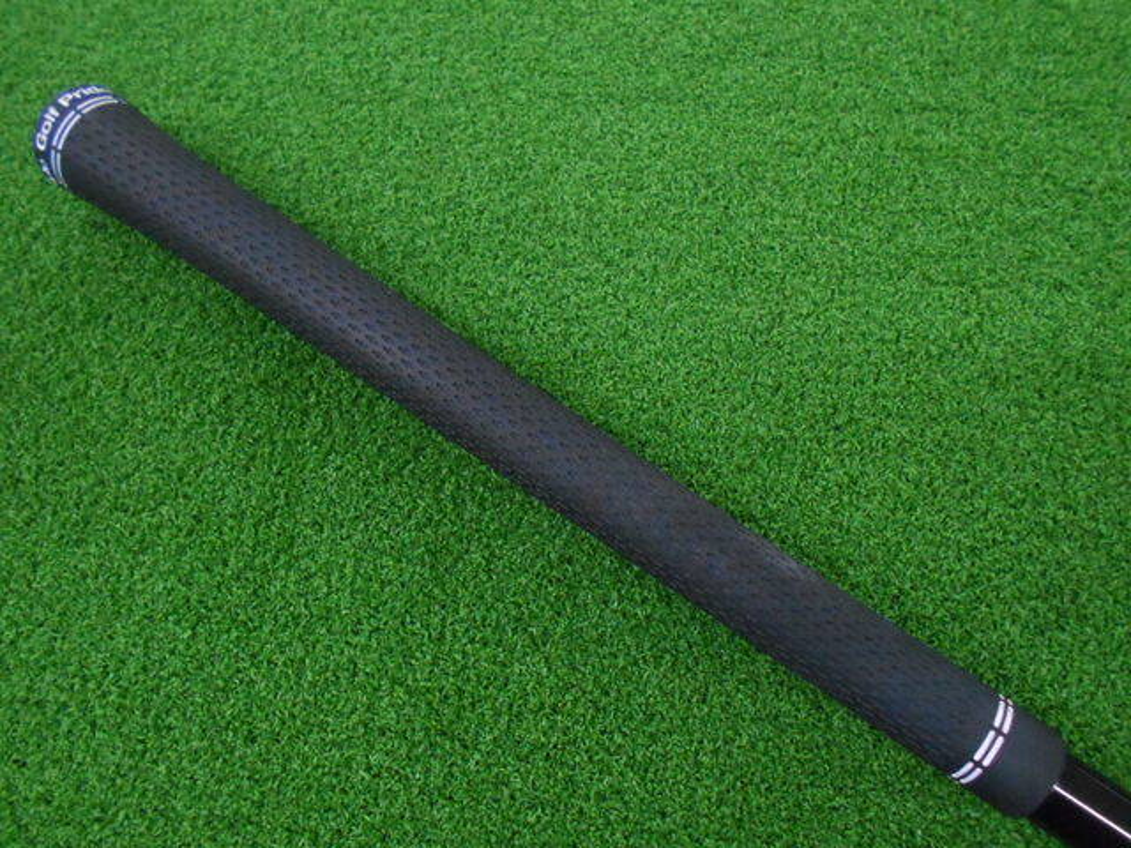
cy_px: 424
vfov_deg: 53.1
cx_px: 566
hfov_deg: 67.3
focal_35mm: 26
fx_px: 849
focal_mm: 4.6
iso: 800
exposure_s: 1/80
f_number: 3.2
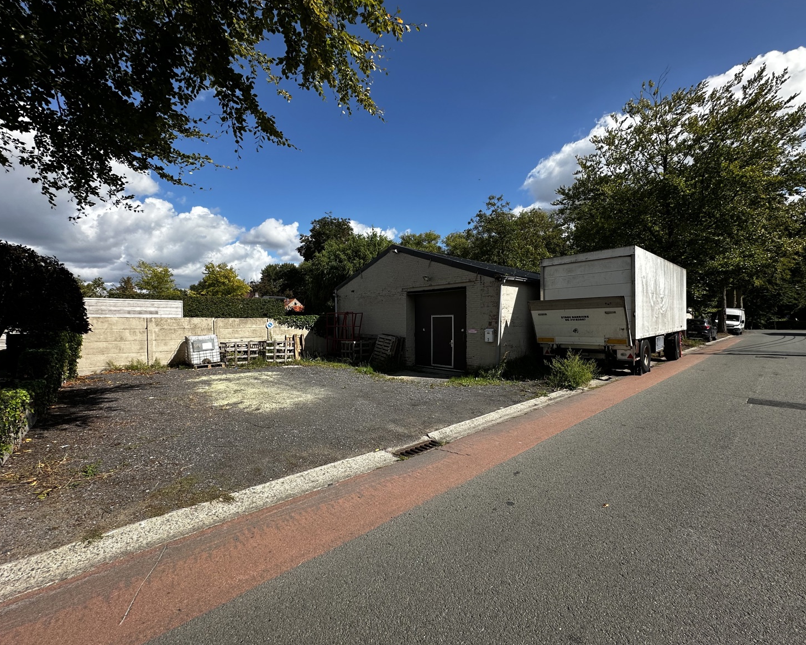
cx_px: 408
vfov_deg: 84.0
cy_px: 326
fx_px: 358
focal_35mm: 15
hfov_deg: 96.8
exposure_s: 1/1553
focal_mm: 2.22
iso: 50
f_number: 2.2
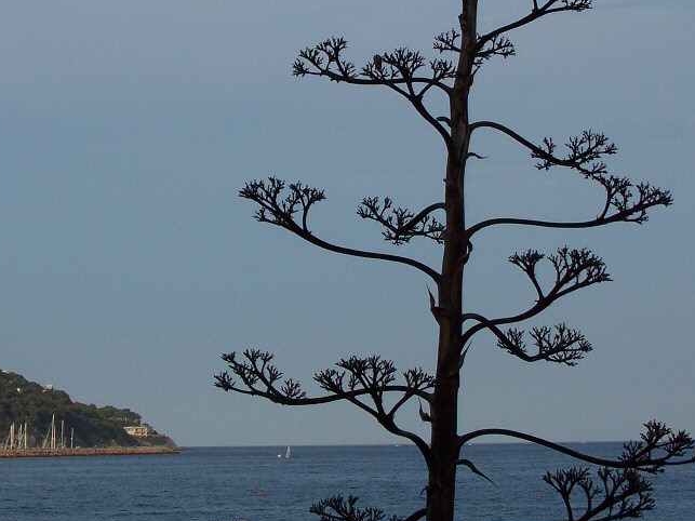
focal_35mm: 137
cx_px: 190
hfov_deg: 14.4
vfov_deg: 10.8
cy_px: 135
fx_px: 2750
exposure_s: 1/350
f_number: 6.7
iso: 80
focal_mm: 14.7
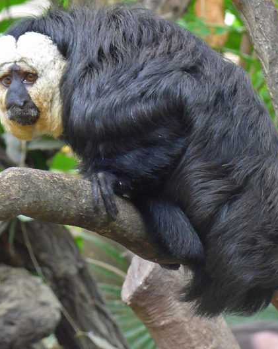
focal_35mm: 515
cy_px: 174
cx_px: 159
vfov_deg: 3.8
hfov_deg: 3.0
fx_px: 5301
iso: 400
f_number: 5.9
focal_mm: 42.8
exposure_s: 1/30
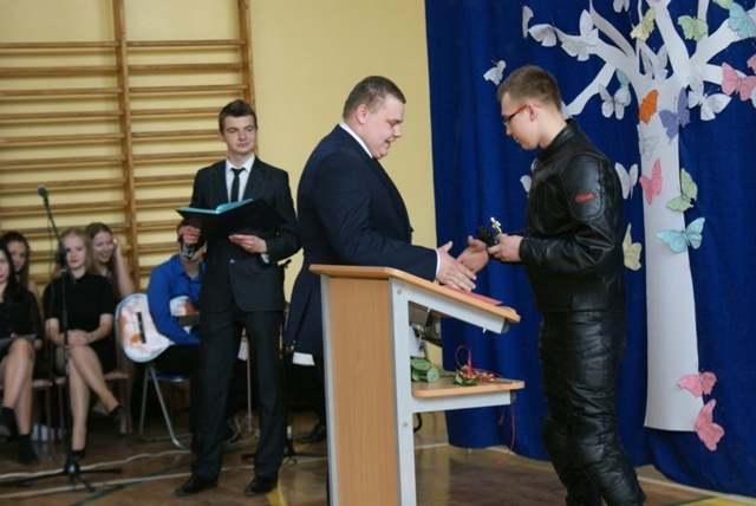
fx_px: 1892
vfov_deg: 15.2
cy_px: 253
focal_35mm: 90
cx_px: 378
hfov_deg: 22.6
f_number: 5.6
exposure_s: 1/125
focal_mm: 60
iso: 400
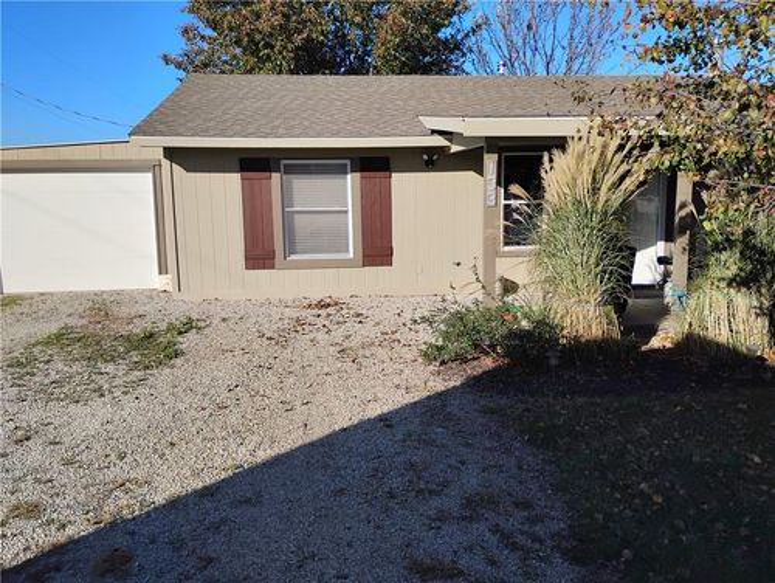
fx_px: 627
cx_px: 388
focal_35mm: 28
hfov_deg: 63.4
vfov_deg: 49.8
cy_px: 292
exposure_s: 1/1041
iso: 100
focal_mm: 4.26
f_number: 1.8
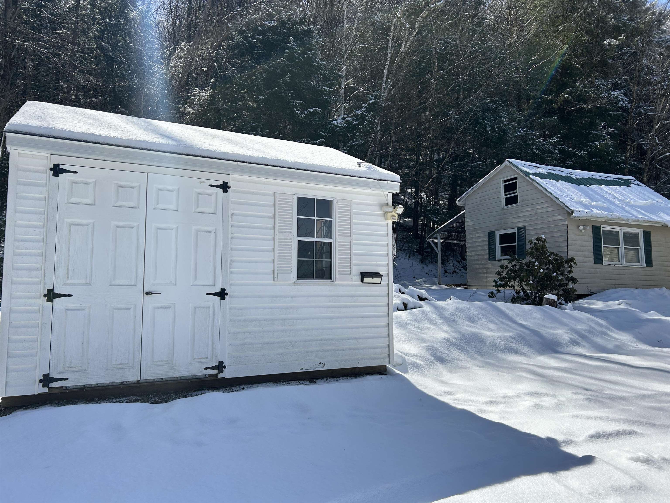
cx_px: 335
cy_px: 252
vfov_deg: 53.1
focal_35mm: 26
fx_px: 503
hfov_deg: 67.3
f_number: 1.5
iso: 50
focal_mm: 5.7
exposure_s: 1/5319
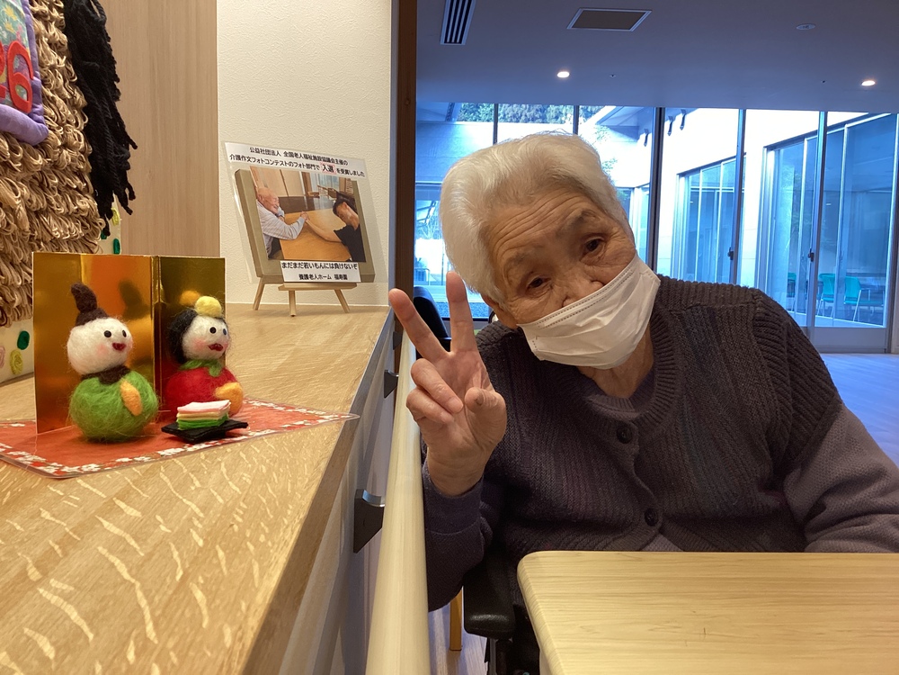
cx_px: 450
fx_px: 805
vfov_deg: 45.4
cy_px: 338
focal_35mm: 31
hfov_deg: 58.4
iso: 100
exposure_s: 1/60
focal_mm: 3.3
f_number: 2.4
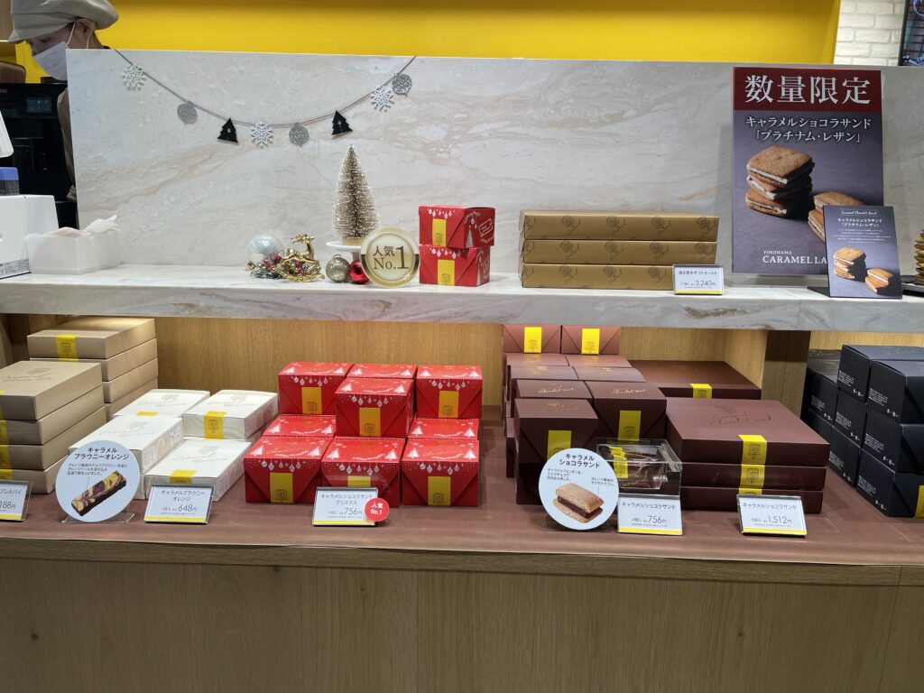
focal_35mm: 26
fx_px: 694
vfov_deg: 53.1
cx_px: 462
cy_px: 346
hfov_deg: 67.3
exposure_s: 1/100
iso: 32
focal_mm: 4.2
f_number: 1.6
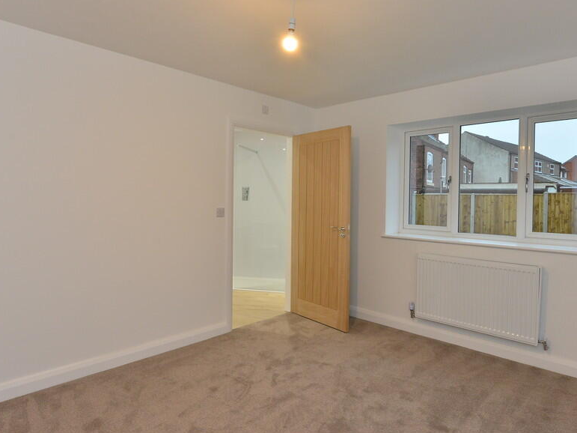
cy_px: 206
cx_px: 302
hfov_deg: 73.9
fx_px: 383
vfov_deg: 58.8
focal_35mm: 23
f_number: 8
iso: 1400
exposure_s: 1/60
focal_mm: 18
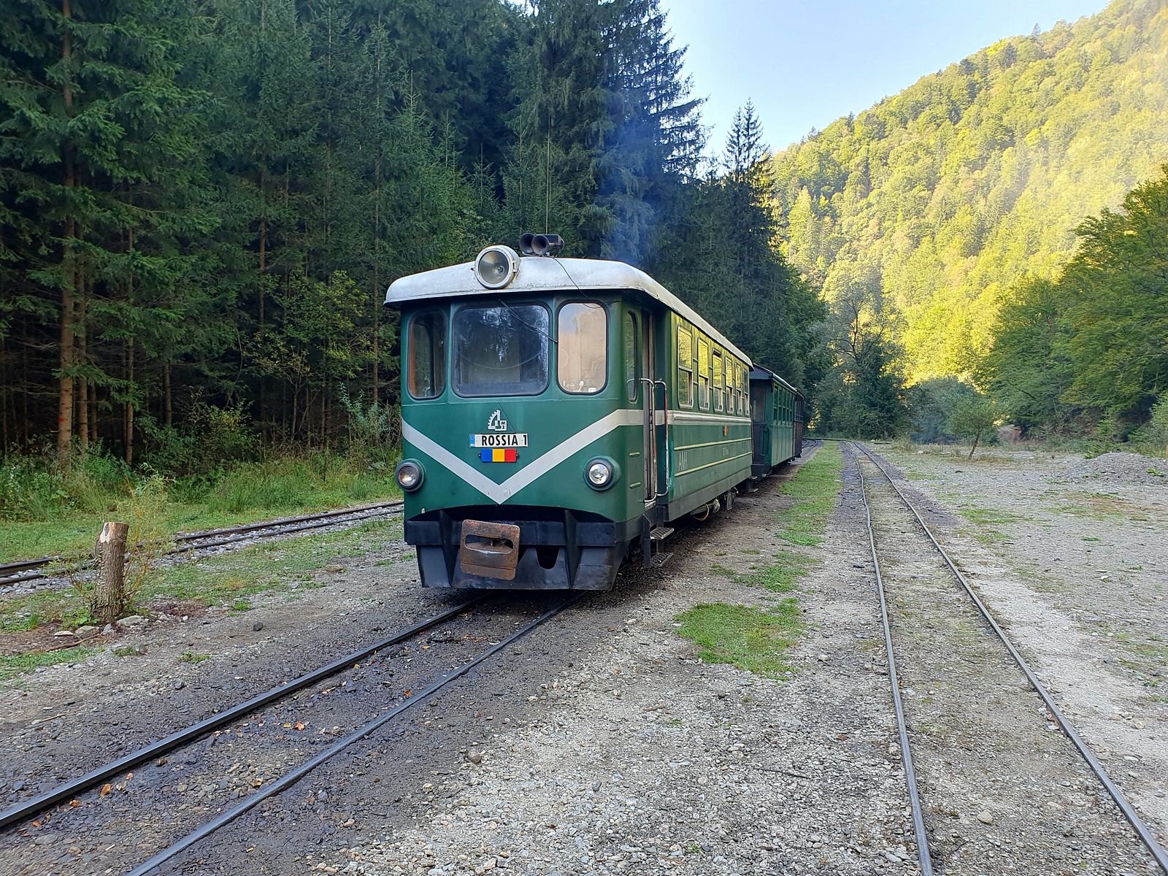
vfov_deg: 53.1
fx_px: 877
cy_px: 438
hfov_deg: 67.3
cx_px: 584
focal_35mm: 26
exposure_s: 1/111
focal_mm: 4.32
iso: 50
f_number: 2.4
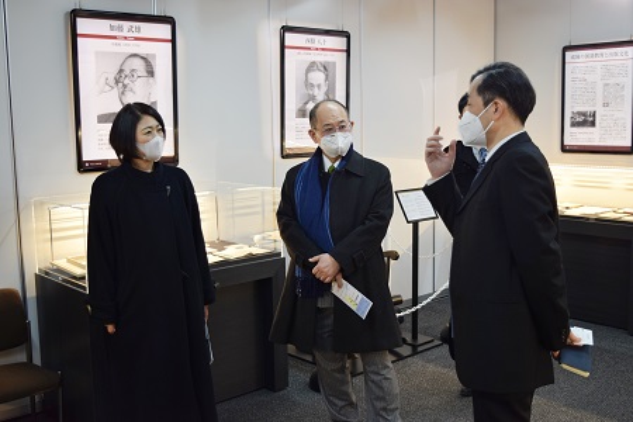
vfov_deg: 33.0
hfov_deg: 47.9
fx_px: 712
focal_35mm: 40
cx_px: 316
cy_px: 211
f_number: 4
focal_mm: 27
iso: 500
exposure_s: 1/40
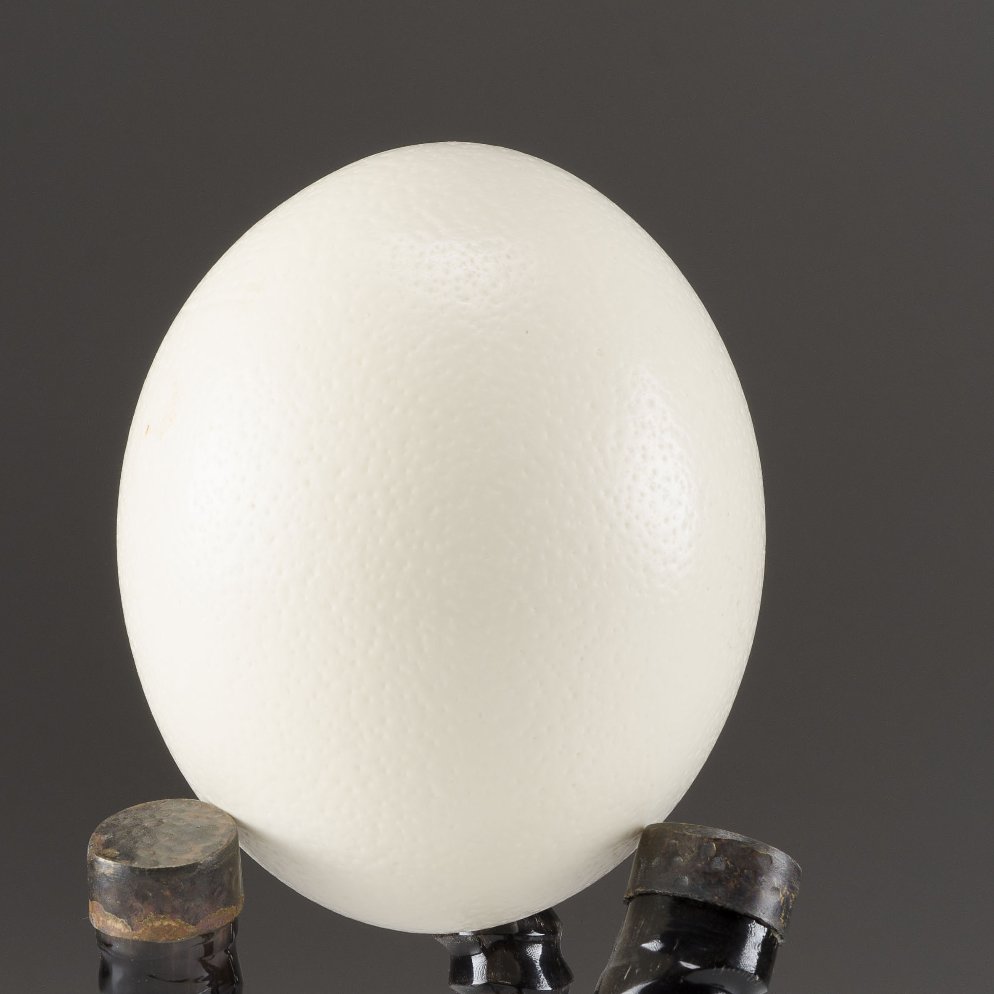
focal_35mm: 146
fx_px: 4739
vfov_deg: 11.9
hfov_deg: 12.0
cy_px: 776
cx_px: 396
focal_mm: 55
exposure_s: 1/80
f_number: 10
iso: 100
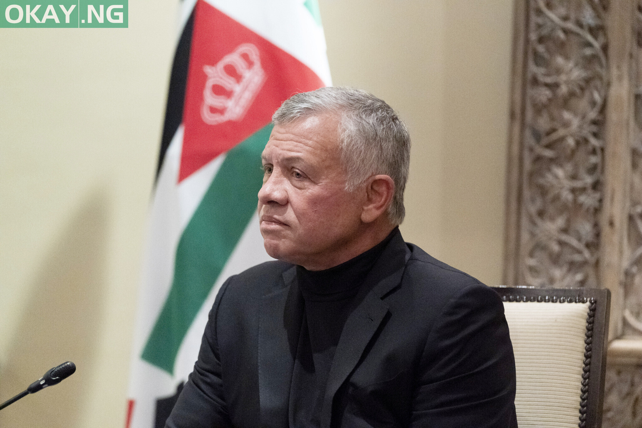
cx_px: 321
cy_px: 214
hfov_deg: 10.3
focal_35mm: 199
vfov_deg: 6.9
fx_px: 3548
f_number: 4
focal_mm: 199
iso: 12800
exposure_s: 1/320
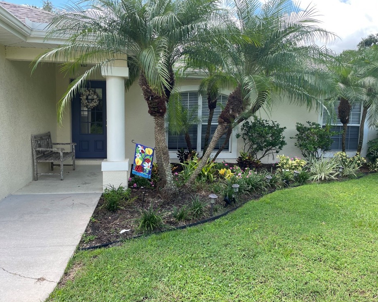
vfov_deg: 51.5
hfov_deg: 62.2
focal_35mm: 28
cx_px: 200
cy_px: 153
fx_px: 313
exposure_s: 1/535
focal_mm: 4.2
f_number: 1.6
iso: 32
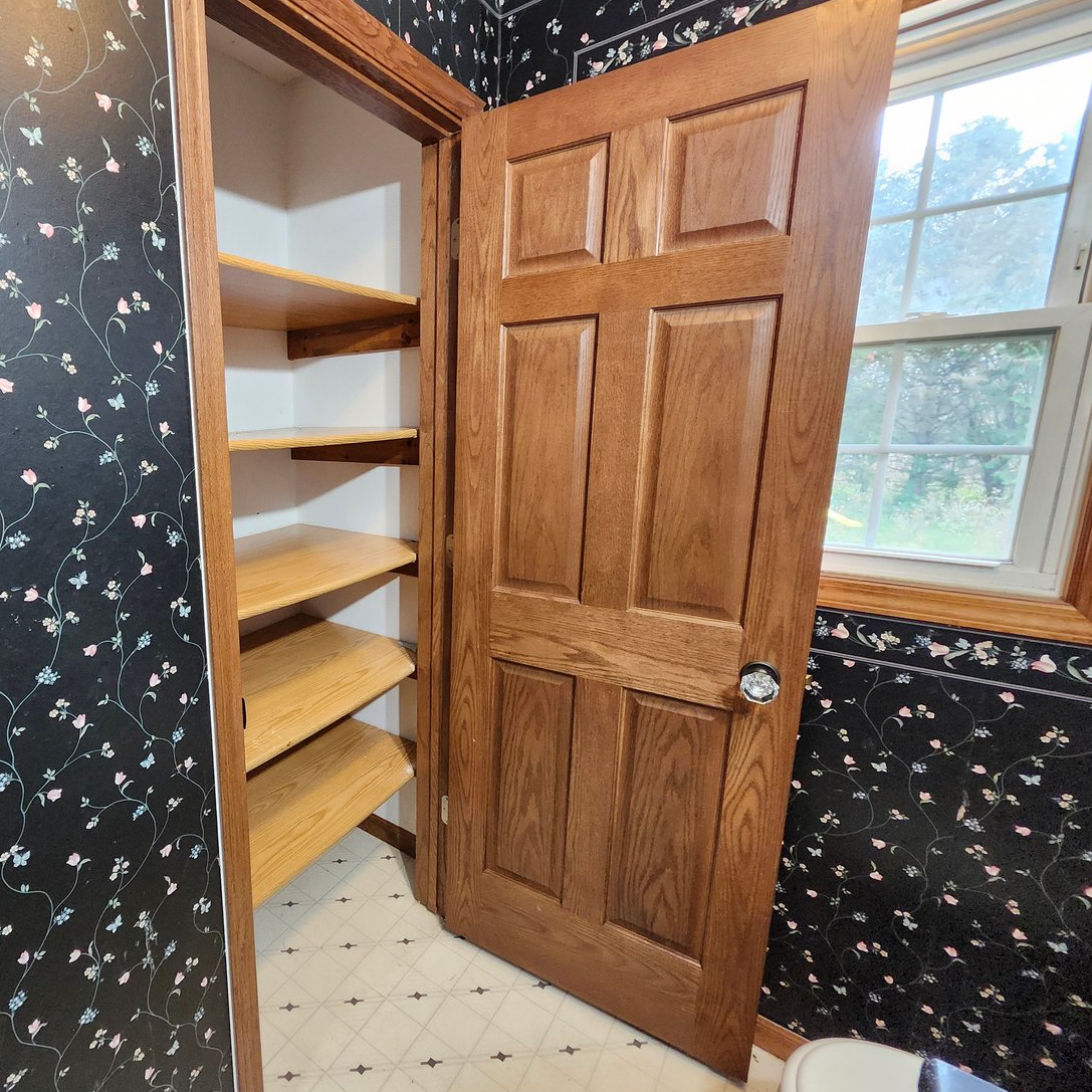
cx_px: 349
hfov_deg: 83.9
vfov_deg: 87.4
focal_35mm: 16
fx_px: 571
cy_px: 545
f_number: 2.2
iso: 500
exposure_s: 1/30
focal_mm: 1.74
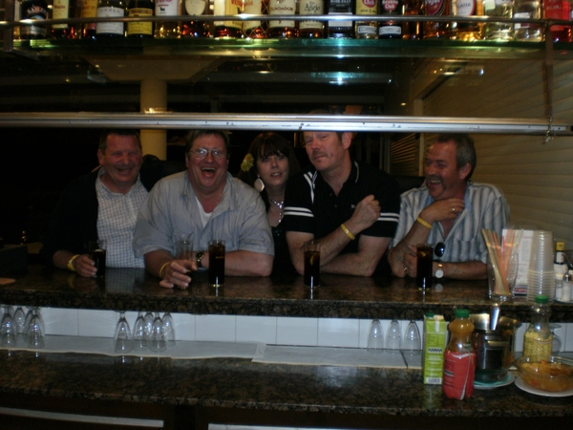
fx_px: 596
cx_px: 286
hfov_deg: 51.4
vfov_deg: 39.7
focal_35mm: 36
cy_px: 215
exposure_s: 1/30
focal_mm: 6.3
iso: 125
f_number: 3.1
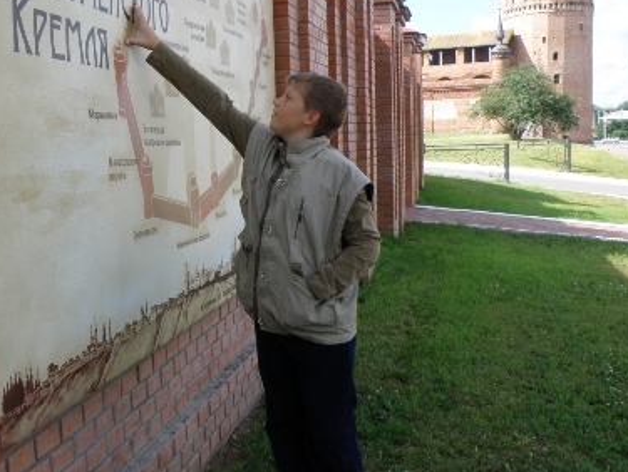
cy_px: 191
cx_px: 234
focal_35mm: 45
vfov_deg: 32.1
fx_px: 817
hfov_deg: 41.7
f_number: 5.6
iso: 64
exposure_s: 1/100
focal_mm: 6.02
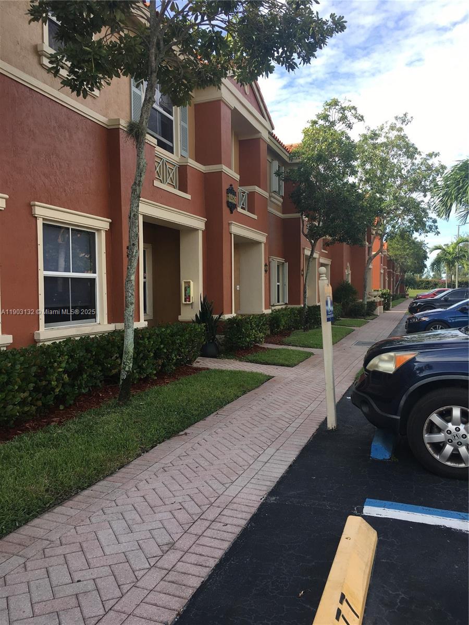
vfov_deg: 61.7
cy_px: 312
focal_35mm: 29
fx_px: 524
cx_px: 234
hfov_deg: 48.2
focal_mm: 4.15
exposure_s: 1/615
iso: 25
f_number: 2.2
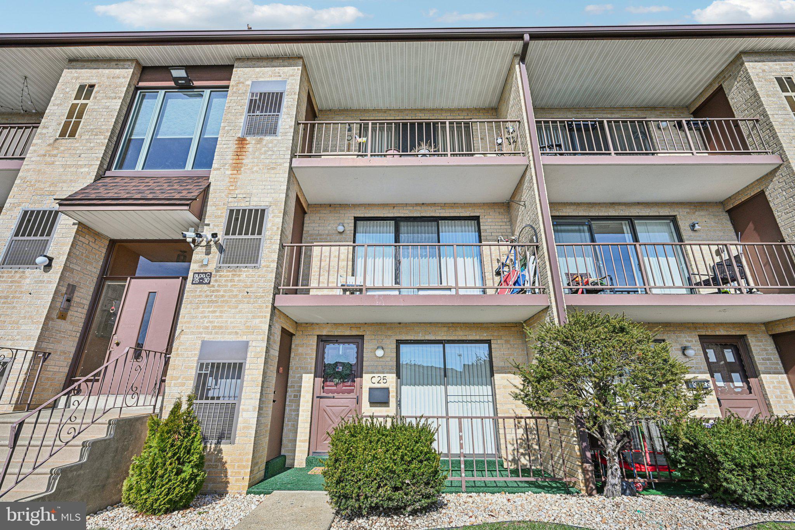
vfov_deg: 73.7
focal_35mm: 16
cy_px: 265
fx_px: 353
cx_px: 398
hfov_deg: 96.7
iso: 400
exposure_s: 1/640
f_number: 8
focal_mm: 16
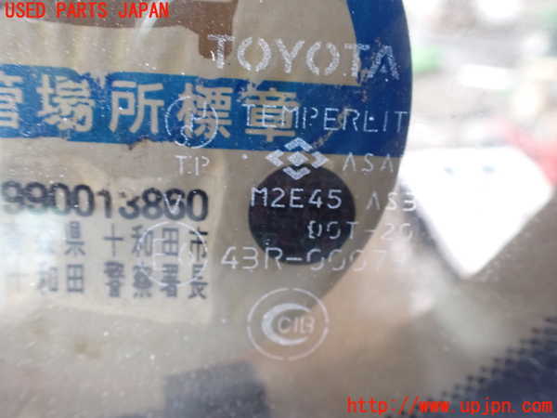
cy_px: 209
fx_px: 483
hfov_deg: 60.0
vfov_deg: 46.8
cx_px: 278
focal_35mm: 30
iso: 1250
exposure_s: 1/30
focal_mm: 5.4
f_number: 2.3
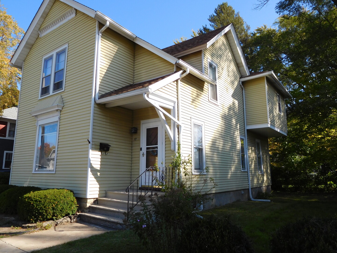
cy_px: 126
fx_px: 243
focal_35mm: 25
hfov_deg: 69.4
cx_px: 168
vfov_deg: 54.9
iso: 125
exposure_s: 1/800
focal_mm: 4.5
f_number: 3.4
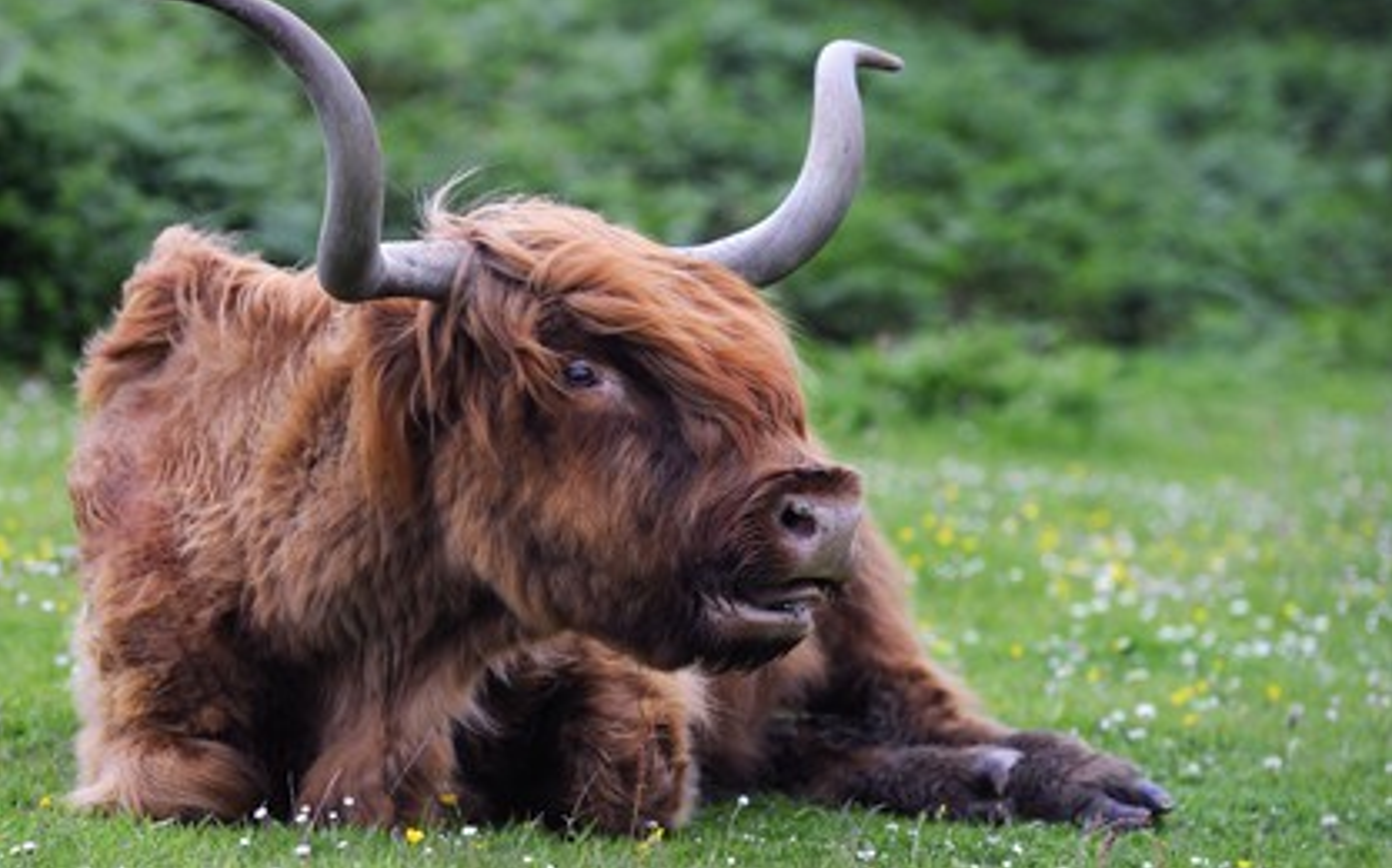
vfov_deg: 8.8
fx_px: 5649
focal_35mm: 149
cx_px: 698
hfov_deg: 14.0
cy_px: 407
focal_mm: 145
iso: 400
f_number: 4
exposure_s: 1/400
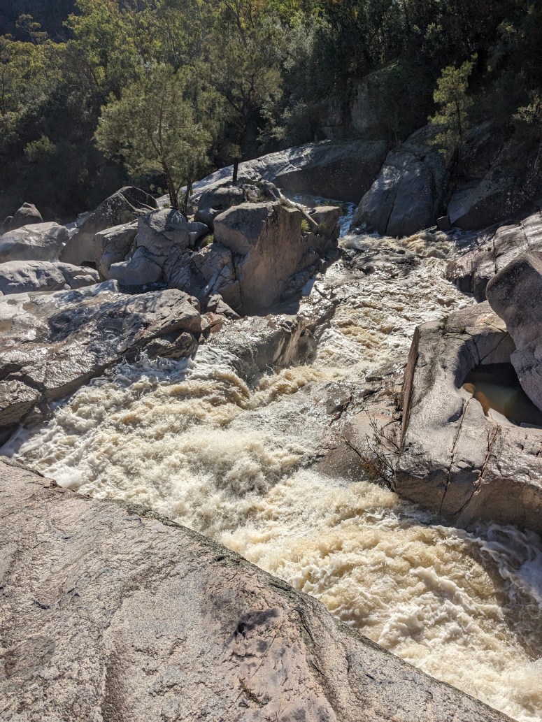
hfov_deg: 51.4
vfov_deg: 65.3
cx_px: 271
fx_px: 564
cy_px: 361
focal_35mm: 27
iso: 60
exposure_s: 1/5848
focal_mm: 4.38
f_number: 1.73
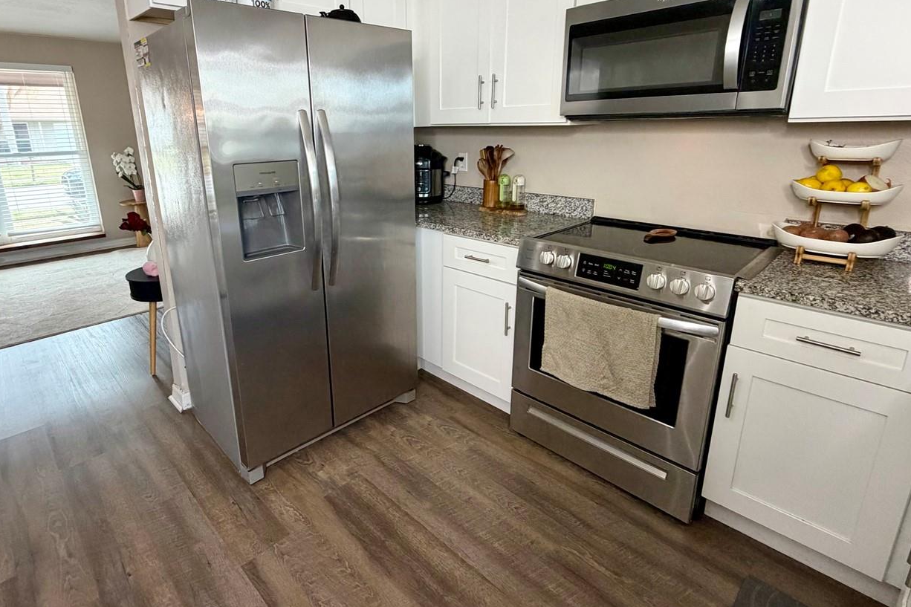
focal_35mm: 19
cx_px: 408
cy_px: 253
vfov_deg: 64.1
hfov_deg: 86.6
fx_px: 481
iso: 200
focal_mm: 2.22
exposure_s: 1/60
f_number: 2.2
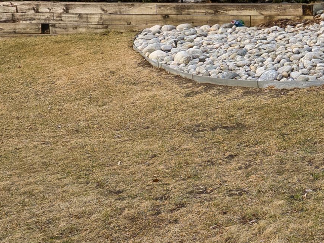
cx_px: 526
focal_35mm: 80
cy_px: -60
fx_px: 749
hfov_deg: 20.0
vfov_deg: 17.4
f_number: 8
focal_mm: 17
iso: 640
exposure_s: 1/6
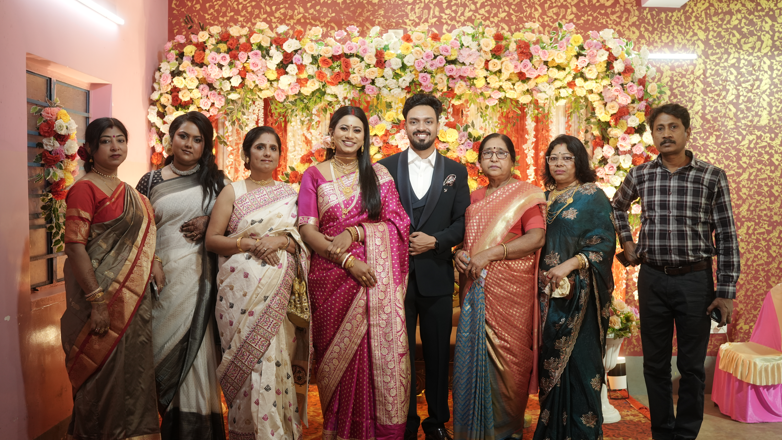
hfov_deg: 54.0
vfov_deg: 32.0
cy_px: 236
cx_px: 389
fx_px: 767
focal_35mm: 37
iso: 800
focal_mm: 35
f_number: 2.8
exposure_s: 1/200
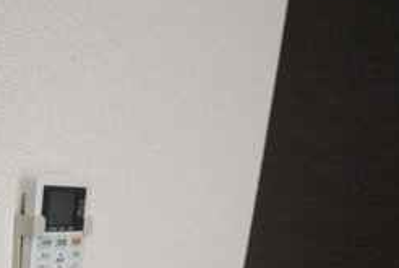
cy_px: 322
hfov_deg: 43.0
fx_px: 433
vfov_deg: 29.5
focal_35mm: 39
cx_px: 5
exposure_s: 1/30
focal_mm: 10
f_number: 4.8
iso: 1100
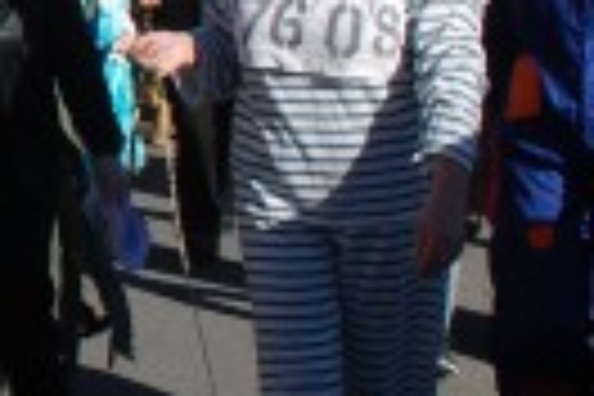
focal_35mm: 131
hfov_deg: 13.8
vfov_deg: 10.3
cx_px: -504
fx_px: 2161
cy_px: -83
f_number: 8
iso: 100
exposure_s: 1/250
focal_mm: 18
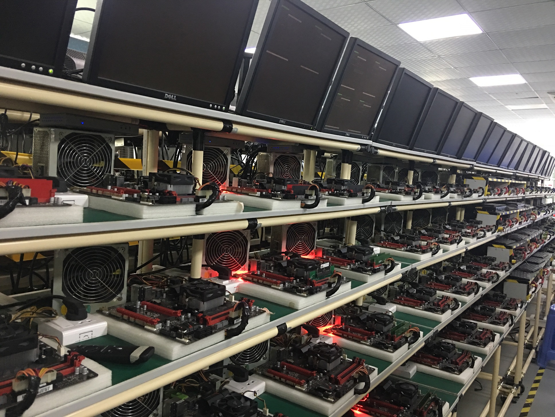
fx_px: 465
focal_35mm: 29
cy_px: 208
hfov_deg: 61.7
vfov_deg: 48.2
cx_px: 278
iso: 80
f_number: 2.2
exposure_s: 1/10
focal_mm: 4.15
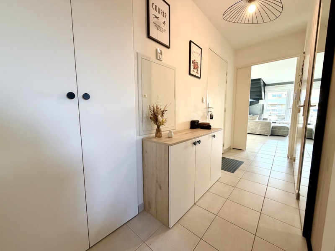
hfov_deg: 102.1
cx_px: 168
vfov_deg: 85.7
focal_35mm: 14
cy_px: 126
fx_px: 135
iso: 200
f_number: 2.2
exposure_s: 1/121
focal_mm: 2.22
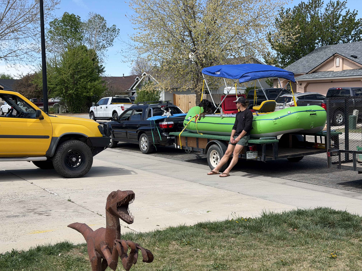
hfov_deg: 39.7
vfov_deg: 30.3
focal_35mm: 48
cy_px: 136
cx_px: 181
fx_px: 502
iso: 64
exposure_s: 1/2577
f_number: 1.78
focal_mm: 6.76
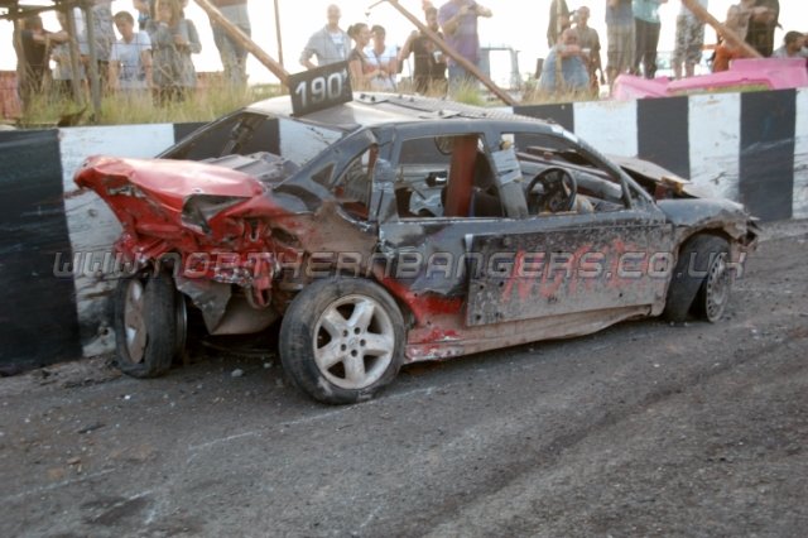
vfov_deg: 26.5
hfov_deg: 38.9
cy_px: 269
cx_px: 404
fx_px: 1144
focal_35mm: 51
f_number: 4.5
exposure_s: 1/200
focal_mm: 34
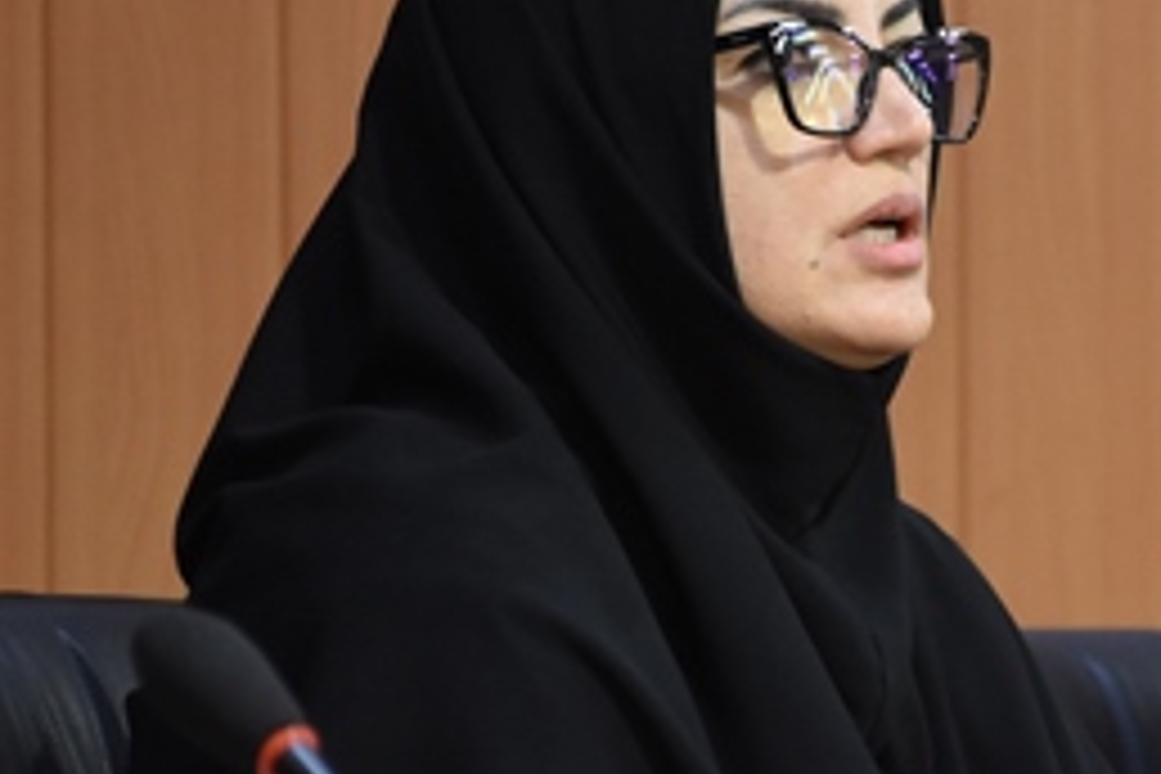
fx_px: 10803
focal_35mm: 335
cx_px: 1066
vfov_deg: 4.1
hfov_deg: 6.1
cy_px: 349
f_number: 5.3
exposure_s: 1/100
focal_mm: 90
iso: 2000
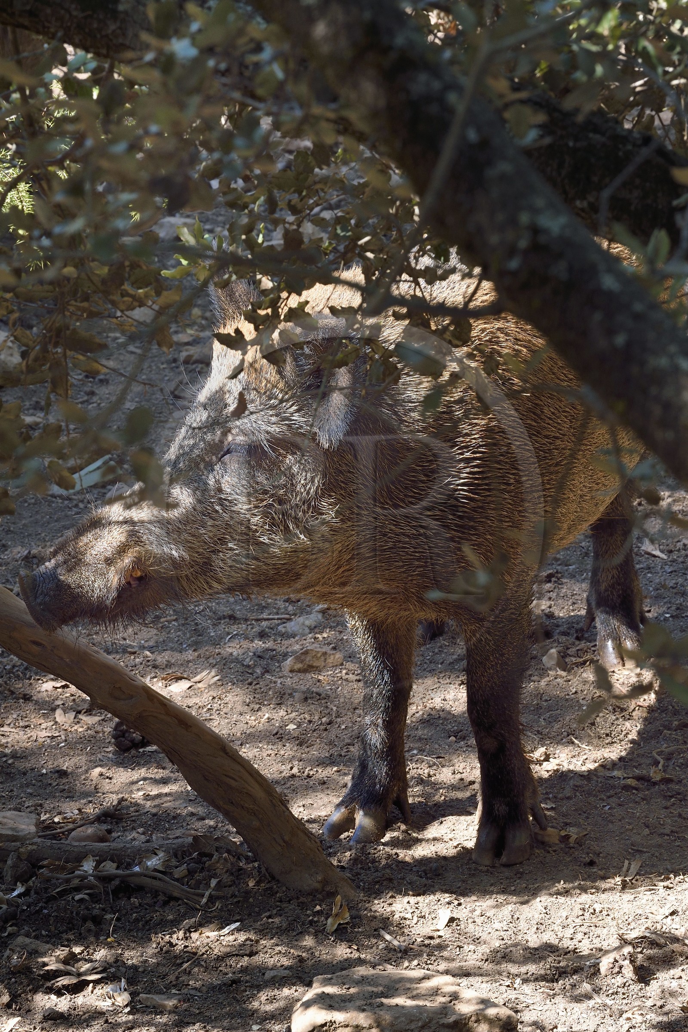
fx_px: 5733
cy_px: 516
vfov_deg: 10.3
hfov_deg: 6.9
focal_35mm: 200
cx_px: 344
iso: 800
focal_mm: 200
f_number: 18
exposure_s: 1/100
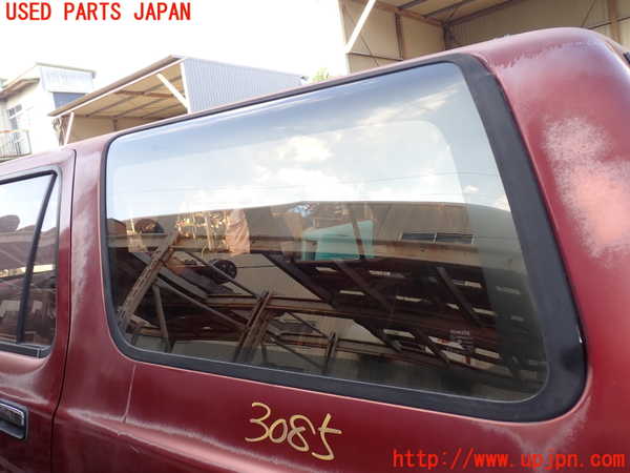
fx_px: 546
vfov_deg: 46.8
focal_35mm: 30
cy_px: 236
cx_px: 315
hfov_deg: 60.0
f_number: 3.2
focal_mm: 5.4
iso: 100
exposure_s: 1/125
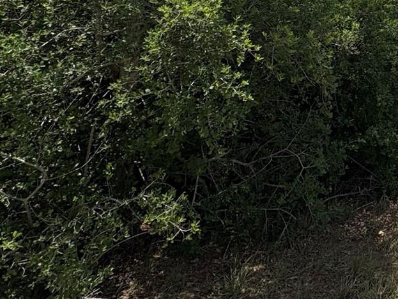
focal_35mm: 46
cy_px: -91
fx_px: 529
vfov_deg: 26.6
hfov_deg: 33.3
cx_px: 482
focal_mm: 2.22
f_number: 2.2
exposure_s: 1/3390
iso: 50
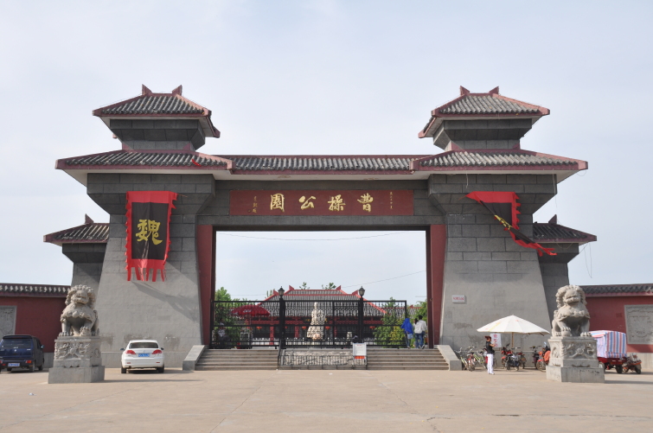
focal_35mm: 42
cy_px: 216
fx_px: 761
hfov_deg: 46.5
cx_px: 326
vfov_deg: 31.8
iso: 200
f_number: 10
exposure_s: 1/400
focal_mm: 28
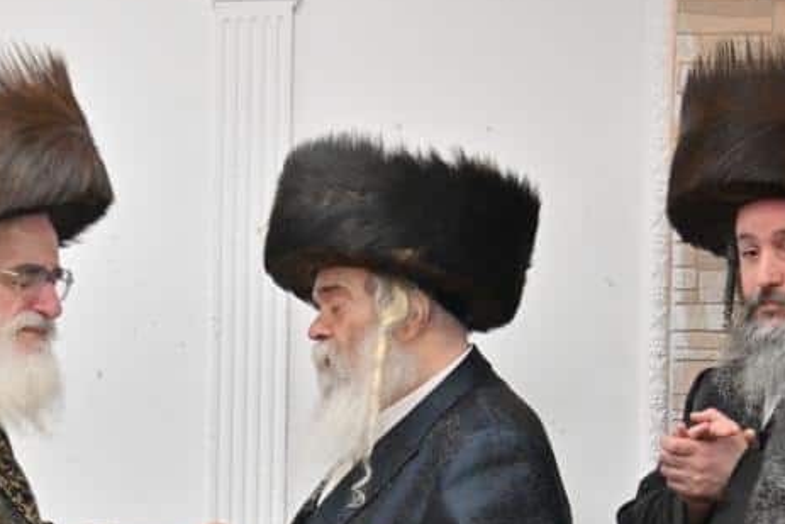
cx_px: 229
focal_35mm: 84
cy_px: 391
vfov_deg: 16.2
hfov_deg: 24.0
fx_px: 1832
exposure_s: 1/200
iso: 1600
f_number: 4
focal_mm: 38
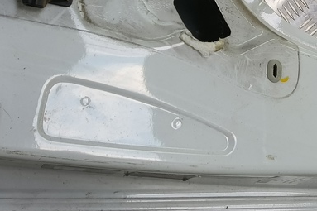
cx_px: 343
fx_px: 563
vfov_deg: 20.3
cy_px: -15
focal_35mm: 64
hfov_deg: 28.7
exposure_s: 1/100
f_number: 1.6
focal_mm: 4.11
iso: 71
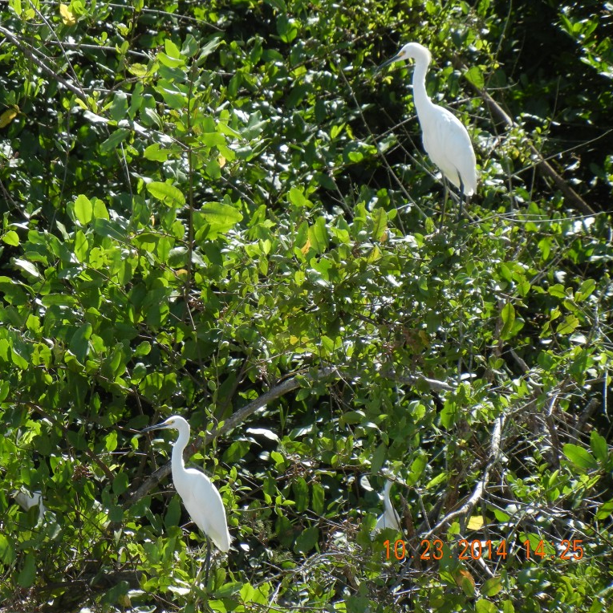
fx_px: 4127
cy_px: 306
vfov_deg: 8.5
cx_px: 223
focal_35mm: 206
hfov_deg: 8.5
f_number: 4.6
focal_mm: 31.4
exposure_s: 1/382
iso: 160
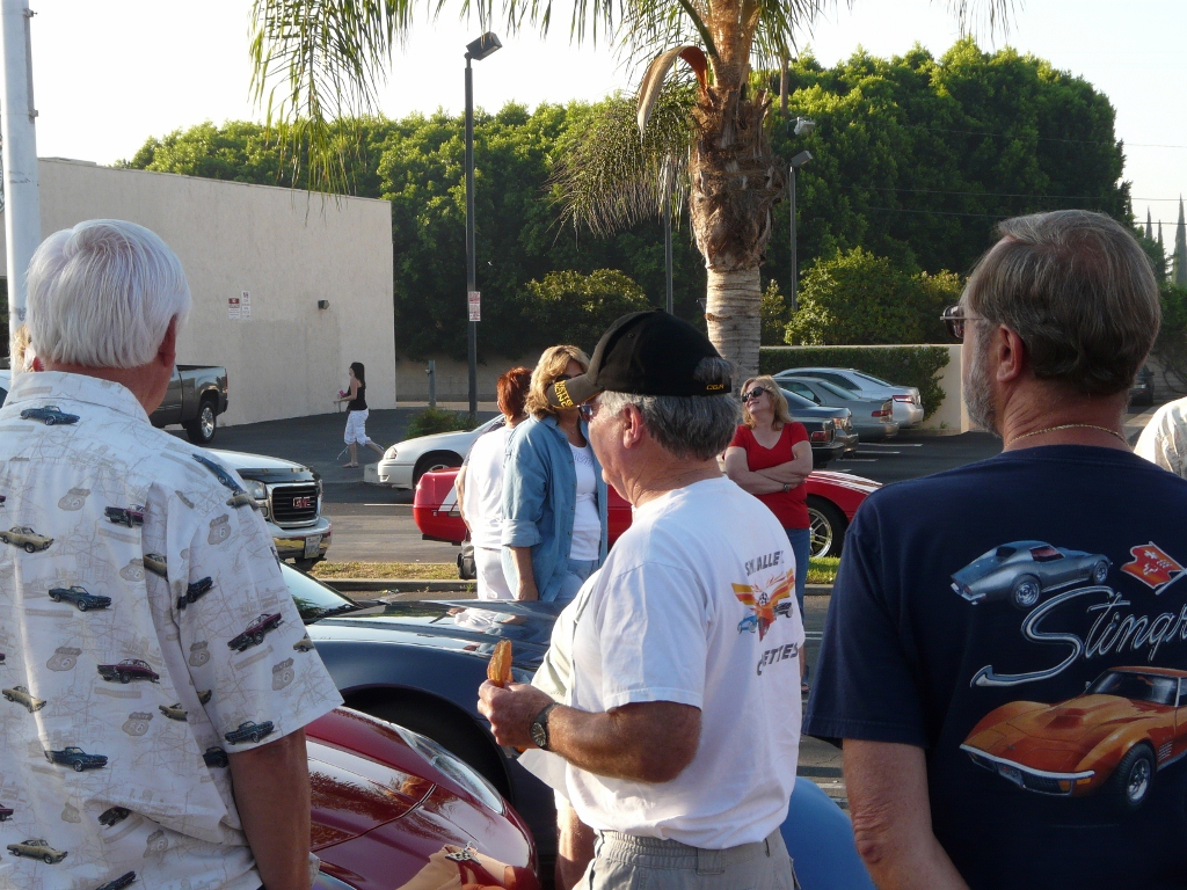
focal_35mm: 71
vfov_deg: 20.7
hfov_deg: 27.4
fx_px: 2435
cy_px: 445
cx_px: 594
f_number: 4.5
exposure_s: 1/250
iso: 100
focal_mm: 11.7
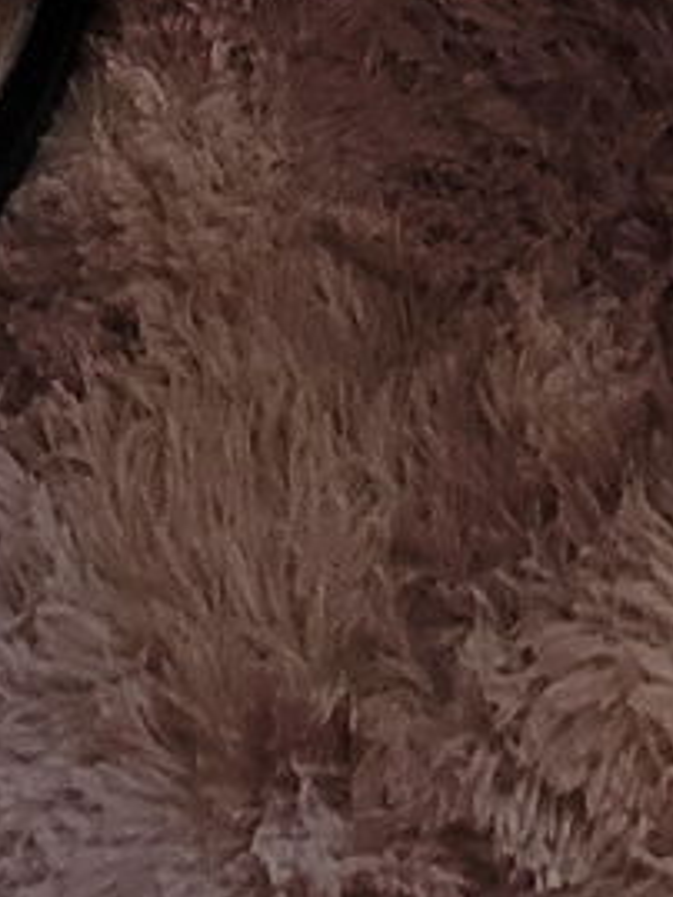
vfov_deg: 10.0
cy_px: -2122
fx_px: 2668
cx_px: 570
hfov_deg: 14.3
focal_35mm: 103
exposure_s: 1/60
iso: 200
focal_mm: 2.2
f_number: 2.2
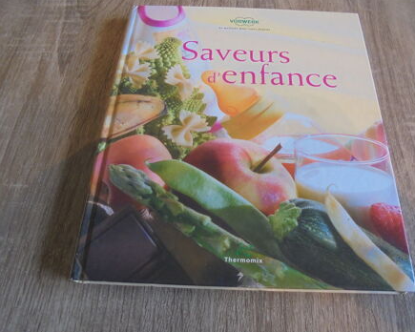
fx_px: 344
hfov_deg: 62.1
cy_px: 167
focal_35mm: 28
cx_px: 228
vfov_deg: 51.5
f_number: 3.5
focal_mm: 4.6
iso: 200
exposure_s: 1/30
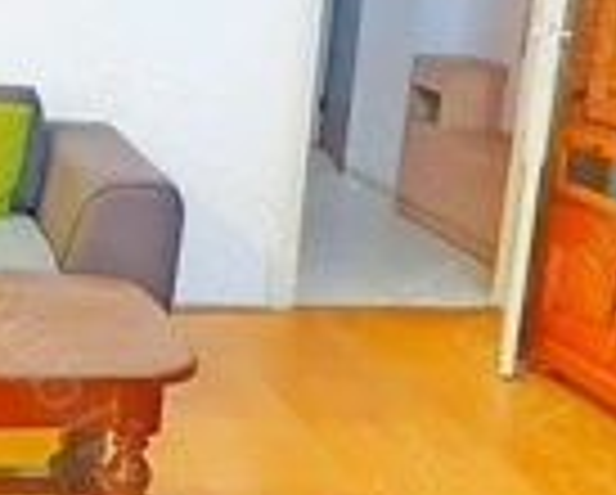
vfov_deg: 20.7
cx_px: 72
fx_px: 1351
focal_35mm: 74
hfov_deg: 25.0
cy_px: 238
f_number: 2.4
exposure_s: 1/50
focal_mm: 4.32
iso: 640
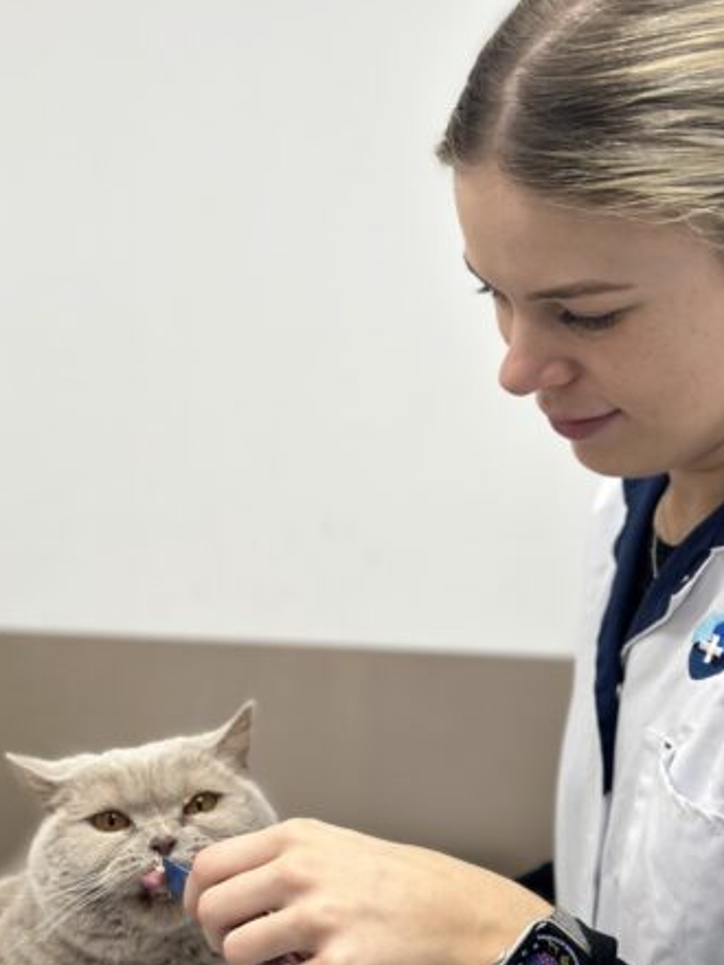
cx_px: 341
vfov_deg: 34.3
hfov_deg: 26.1
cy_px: 541
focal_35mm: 56
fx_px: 1562
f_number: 1.78
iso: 64
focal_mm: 6.86
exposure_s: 1/119
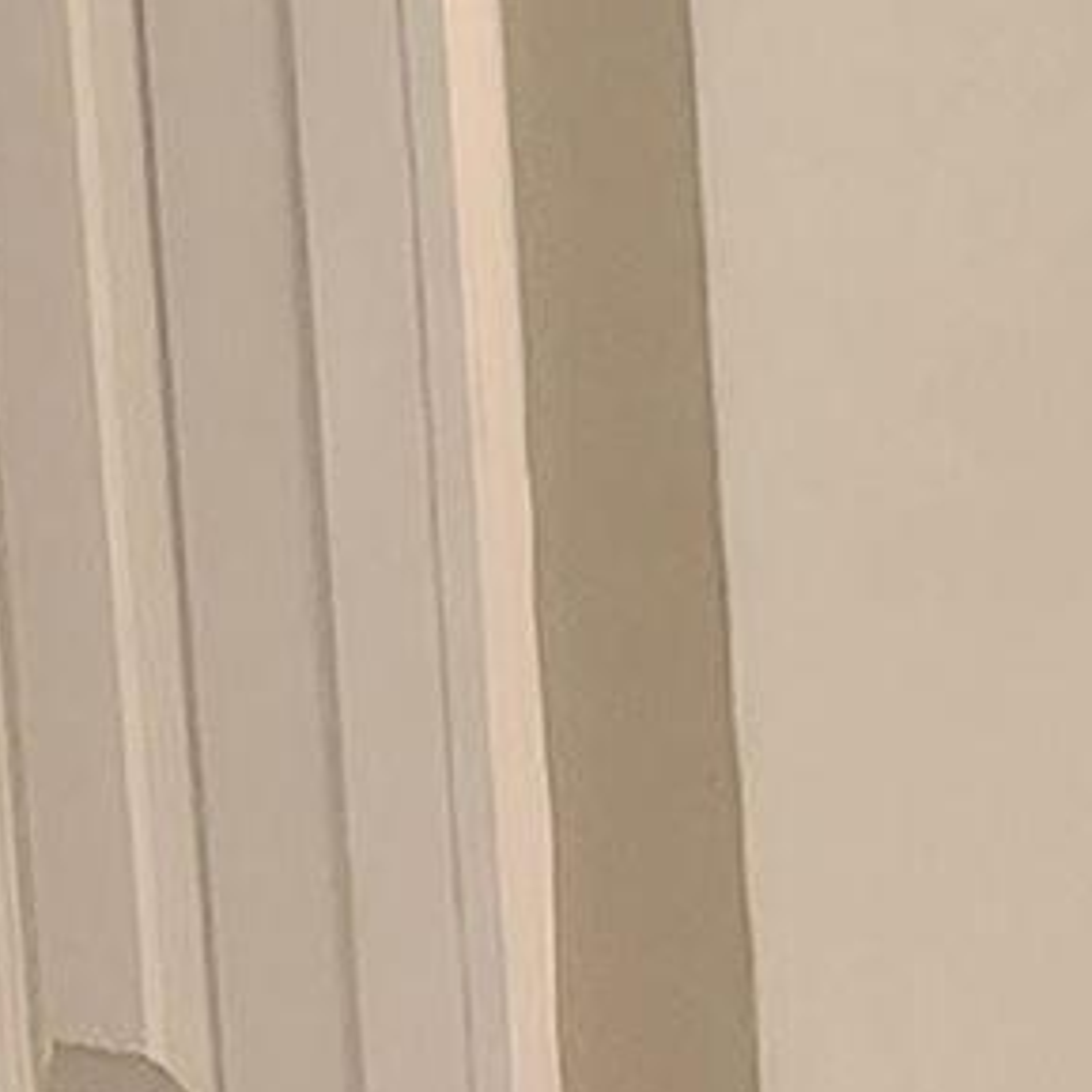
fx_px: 4354
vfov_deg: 14.3
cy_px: 571
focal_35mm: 122
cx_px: 2033
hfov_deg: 12.8
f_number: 2.2
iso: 250
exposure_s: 1/60
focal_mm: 2.2
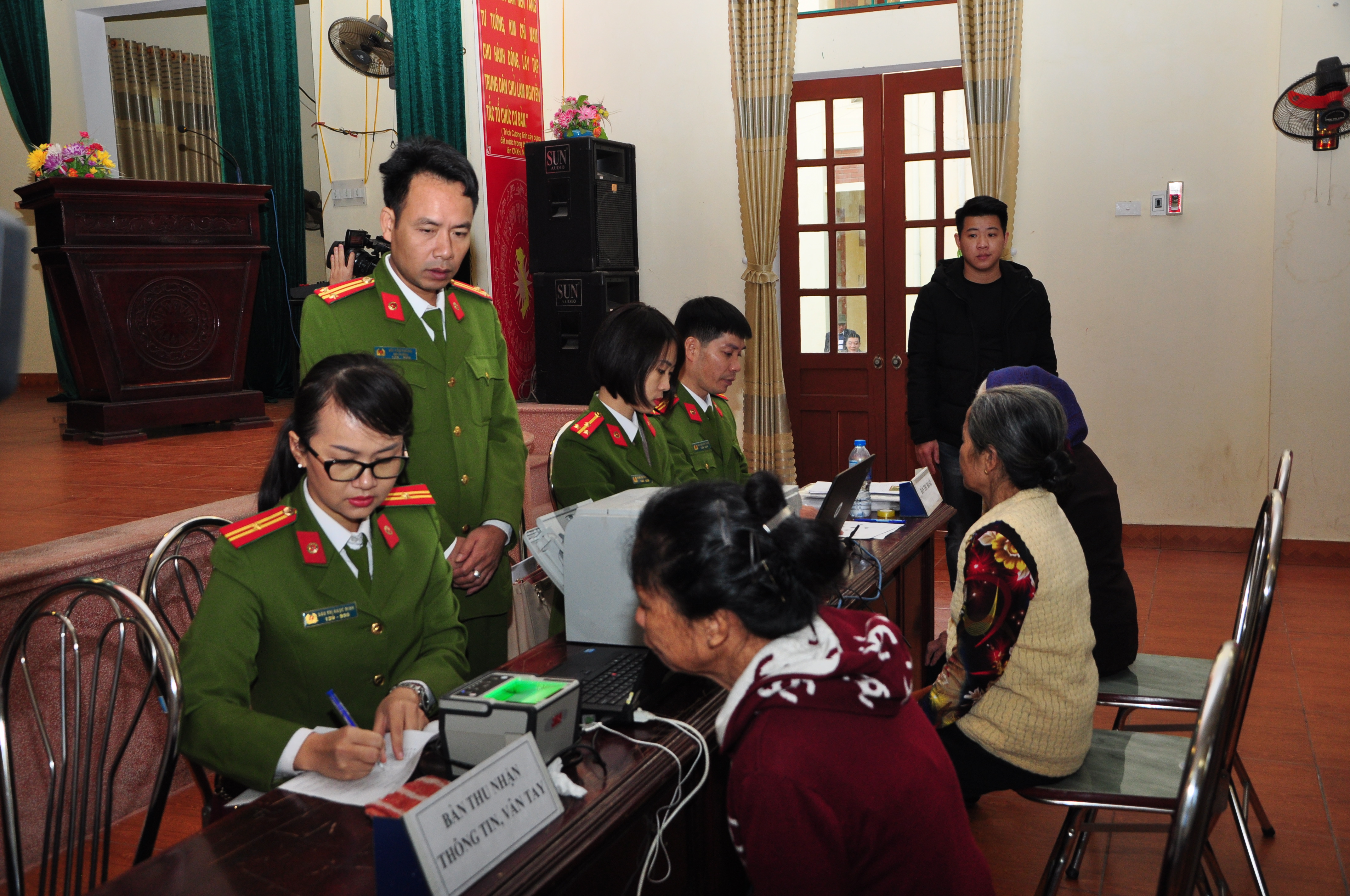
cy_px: 448
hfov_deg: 53.2
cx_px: 675
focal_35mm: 36
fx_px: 1348
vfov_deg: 36.8
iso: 500
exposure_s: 1/200
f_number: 5
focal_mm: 24
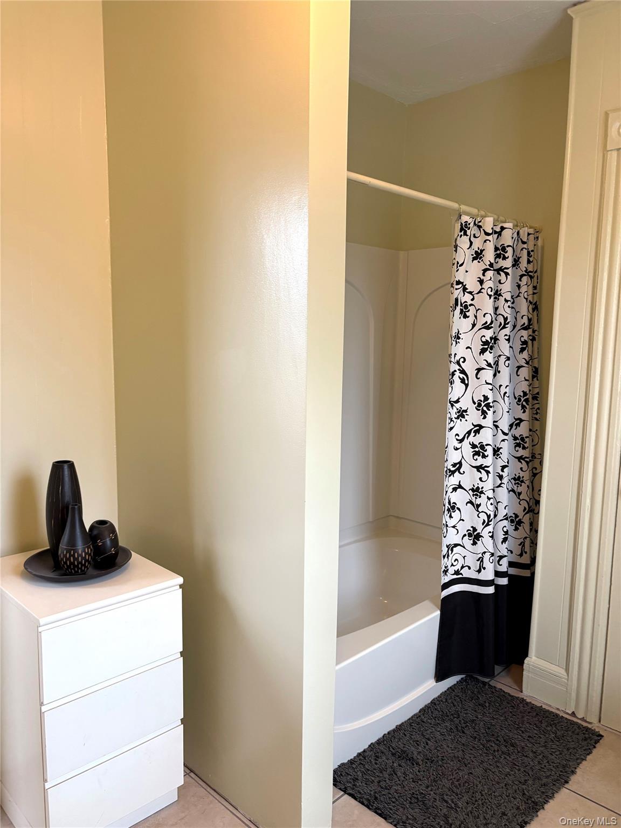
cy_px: 414
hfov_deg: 53.1
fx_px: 622
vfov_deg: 67.3
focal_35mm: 26
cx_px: 310
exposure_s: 1/60
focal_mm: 5.96
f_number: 1.6
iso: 160
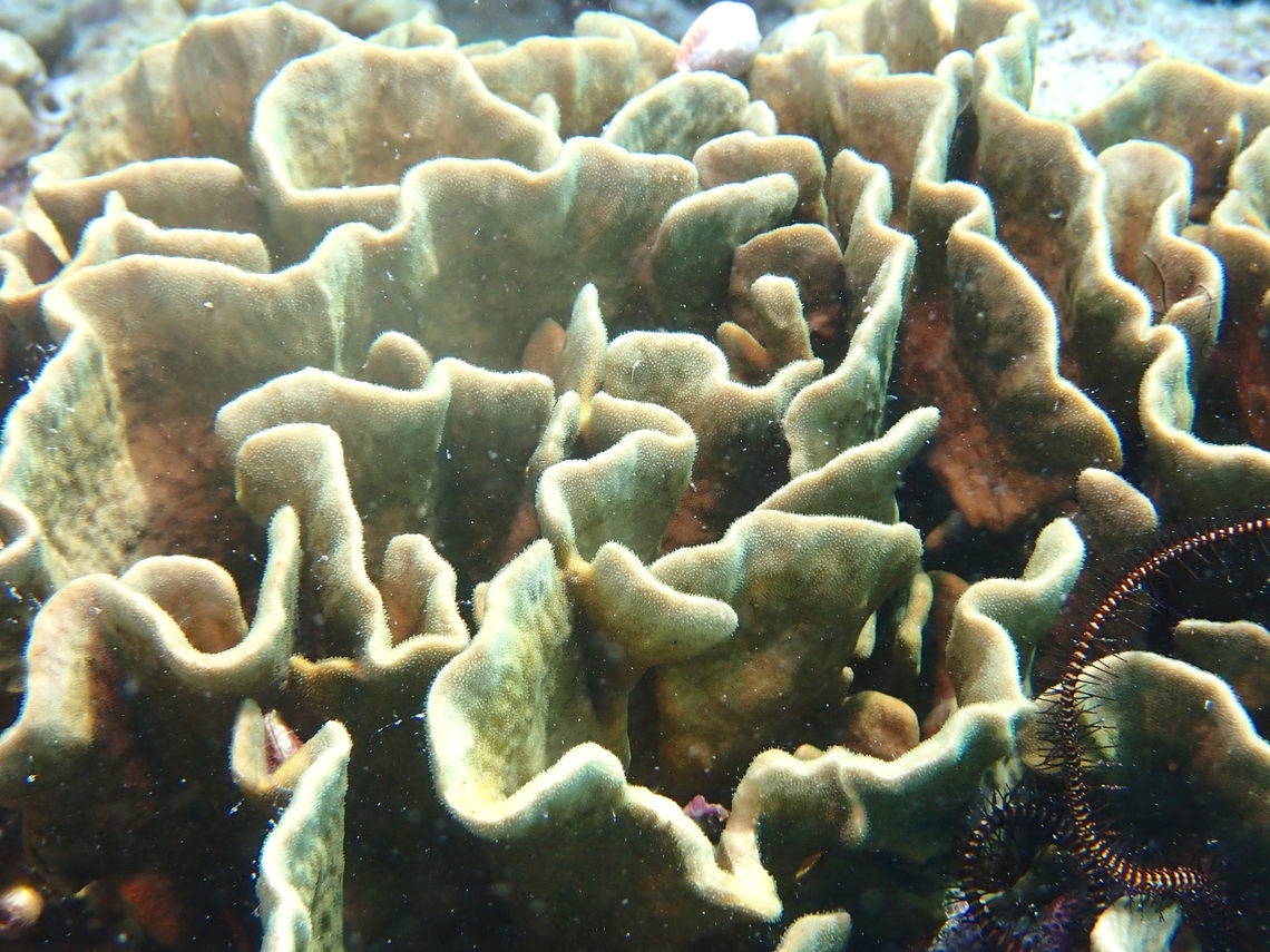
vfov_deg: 18.0
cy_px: 476
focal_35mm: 82
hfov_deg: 23.8
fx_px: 3008
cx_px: 635
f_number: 5.6
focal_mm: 14.62
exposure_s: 1/160
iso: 200
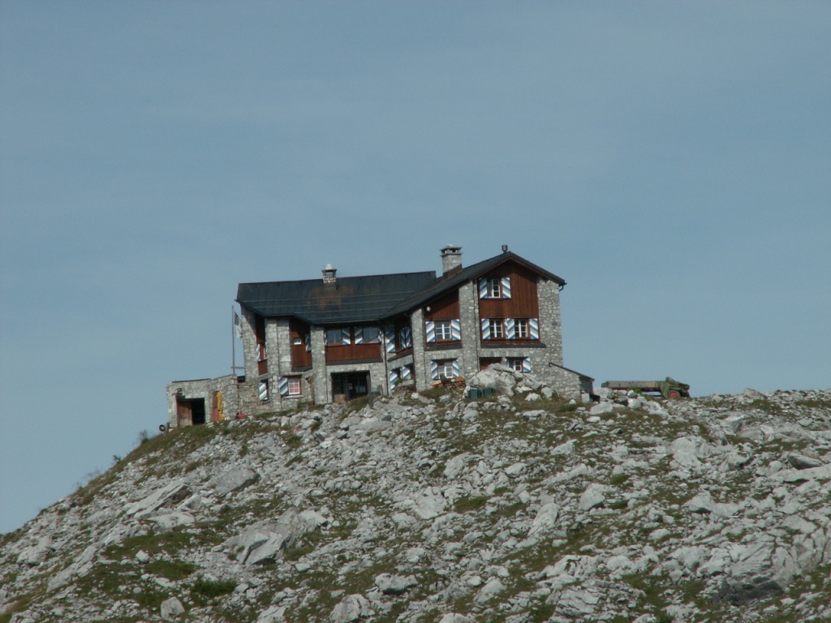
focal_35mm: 266
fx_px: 6386
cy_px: 312
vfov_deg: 5.6
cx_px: 416
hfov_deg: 7.4
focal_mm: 43.61
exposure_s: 1/400
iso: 50
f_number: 8
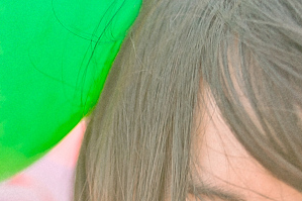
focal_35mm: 120
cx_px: 10
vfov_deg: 11.4
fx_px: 1006
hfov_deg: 16.8
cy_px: 158
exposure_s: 1/60
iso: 100
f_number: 2.2
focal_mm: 35
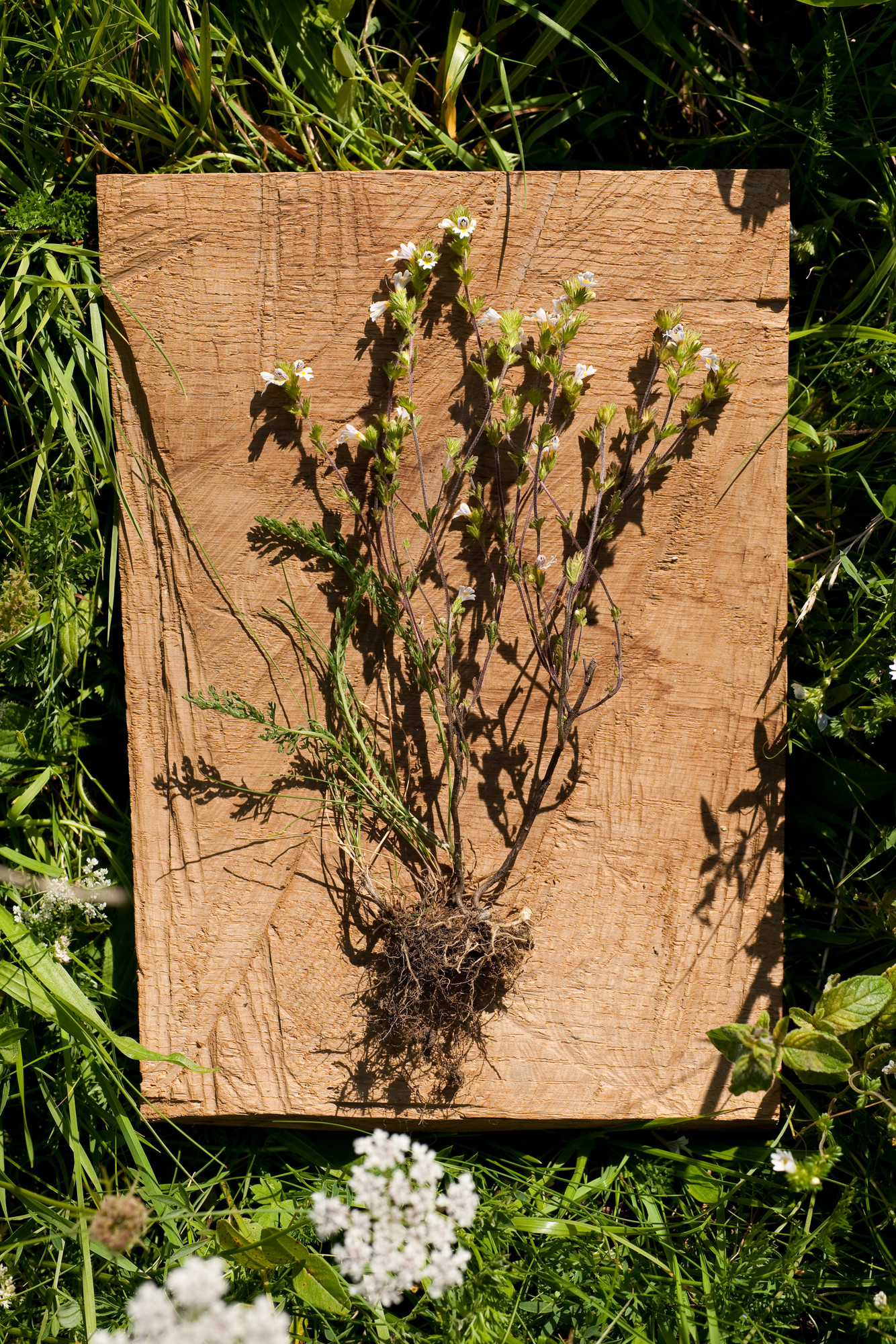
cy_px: 672
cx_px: 448
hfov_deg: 19.5
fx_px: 2612
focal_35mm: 70
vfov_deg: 28.8
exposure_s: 1/250
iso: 100
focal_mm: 70
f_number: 9
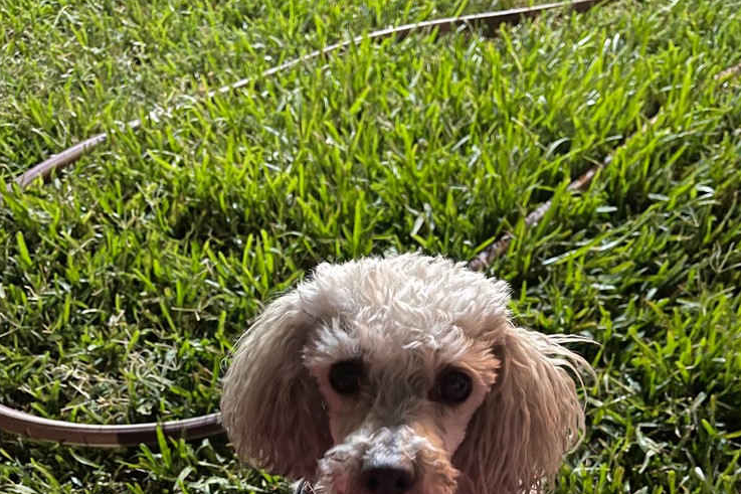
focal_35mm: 37
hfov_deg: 51.9
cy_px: 466
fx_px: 761
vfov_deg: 33.6
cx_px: 371
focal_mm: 5.1
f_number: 1.6
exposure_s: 1/15
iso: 1000
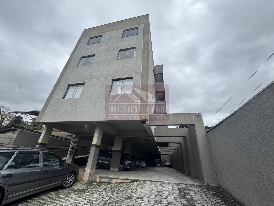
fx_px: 111
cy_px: 103
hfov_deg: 102.1
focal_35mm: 14
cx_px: 137
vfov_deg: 85.7
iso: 50
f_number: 2.2
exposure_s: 1/2028
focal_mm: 2.22
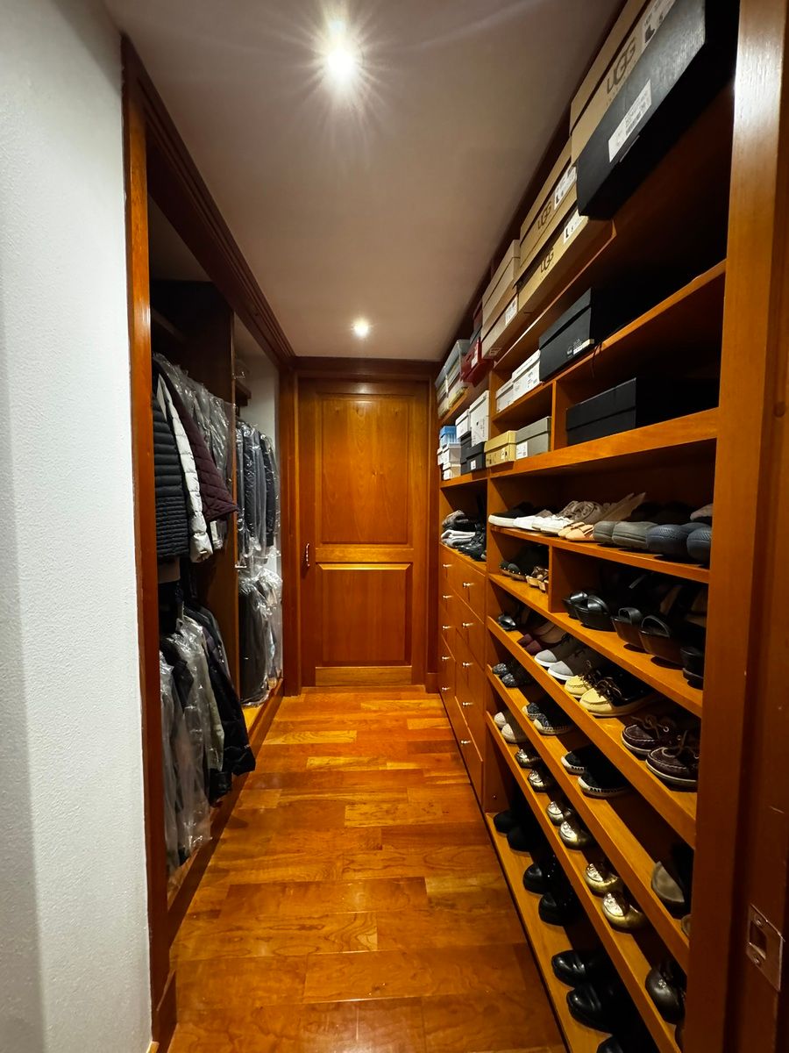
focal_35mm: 14
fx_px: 425
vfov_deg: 102.1
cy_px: 526
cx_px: 394
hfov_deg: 85.7
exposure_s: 1/40
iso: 1250
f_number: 2.2
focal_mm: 2.22
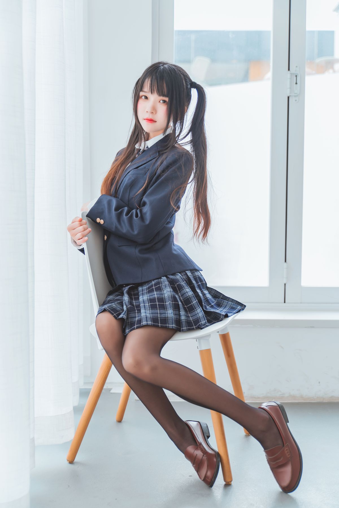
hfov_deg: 30.5
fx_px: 621
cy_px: 254
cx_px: 170
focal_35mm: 44
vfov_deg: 44.5
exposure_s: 1/160
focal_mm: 44
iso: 500
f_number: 2.8
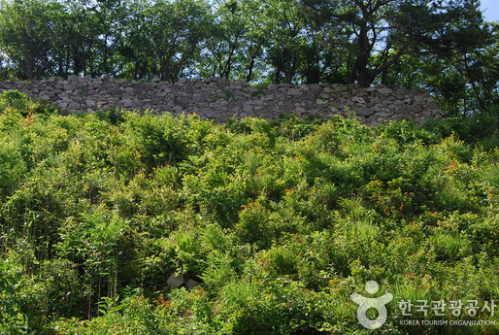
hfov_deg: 37.1
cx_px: 171
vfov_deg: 25.5
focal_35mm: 53
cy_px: 115
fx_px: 736
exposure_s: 1/125
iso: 100
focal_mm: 26
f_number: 8
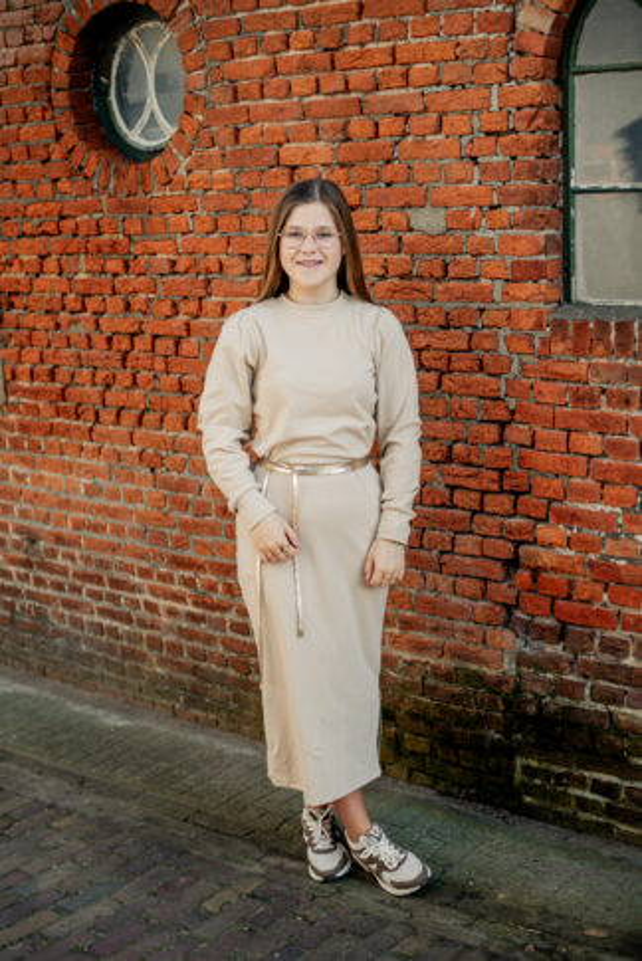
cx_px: 321
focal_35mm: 50
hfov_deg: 27.0
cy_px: 480
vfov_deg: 39.6
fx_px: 1335
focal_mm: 50
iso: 160
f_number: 2.5
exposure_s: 1/800
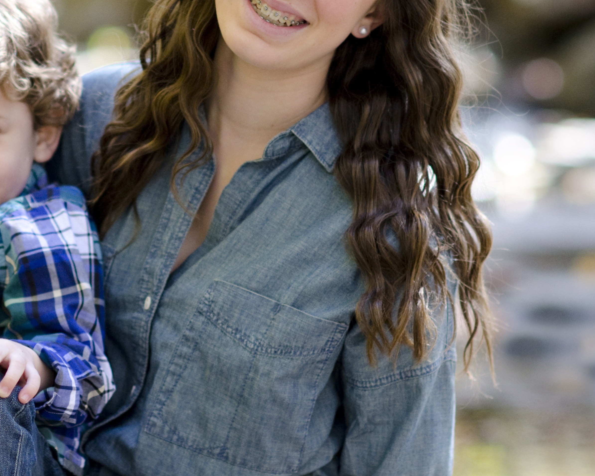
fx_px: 4331
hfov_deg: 7.8
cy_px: 126
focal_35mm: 246
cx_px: 60
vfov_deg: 6.3
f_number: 2
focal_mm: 85
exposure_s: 1/1000
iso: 400
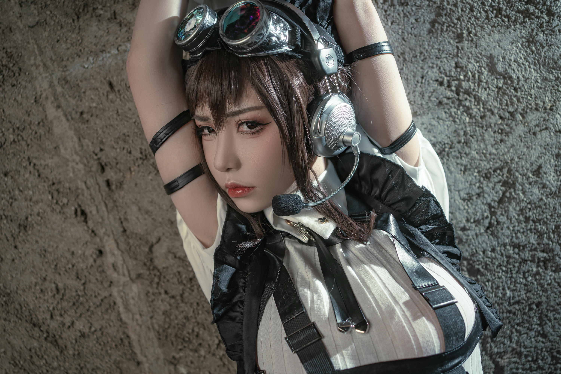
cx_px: 280
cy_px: 187
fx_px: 545
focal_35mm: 35
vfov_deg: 37.9
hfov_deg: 54.4
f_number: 3.2
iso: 200
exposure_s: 1/15
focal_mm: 35
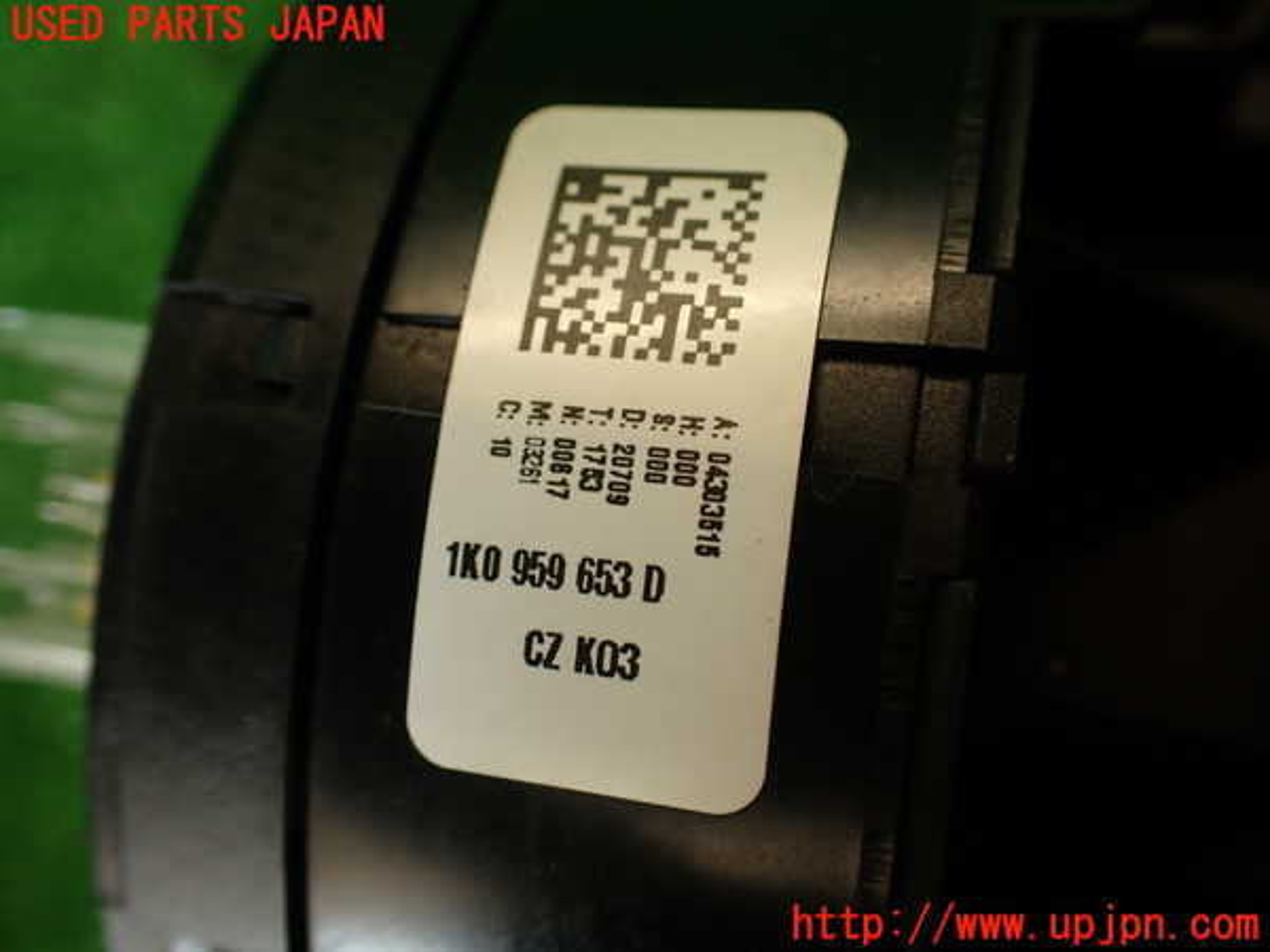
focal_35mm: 32
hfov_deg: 56.8
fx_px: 1174
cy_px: 476
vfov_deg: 44.2
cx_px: 635
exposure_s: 1/60
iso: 125
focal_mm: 5.79
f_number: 2.4
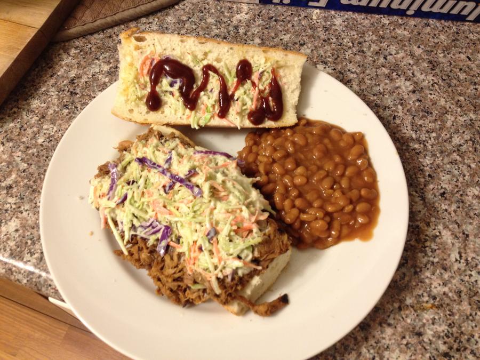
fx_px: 485
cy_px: 180
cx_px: 240
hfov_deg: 52.6
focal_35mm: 35
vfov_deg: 40.7
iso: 160
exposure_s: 1/20
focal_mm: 4.28
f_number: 2.4
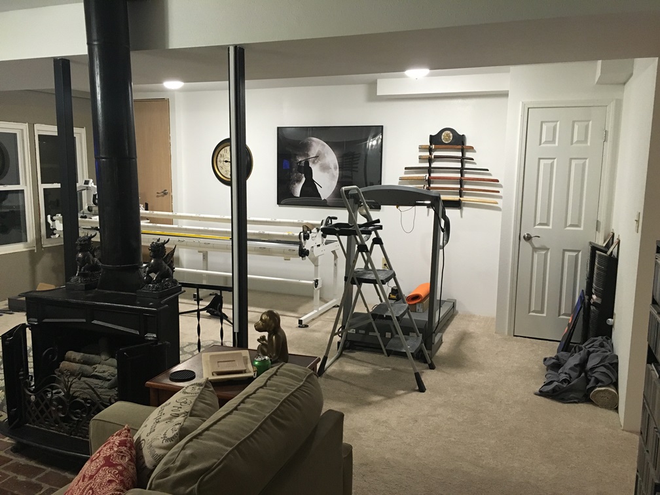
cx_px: 330
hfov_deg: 61.7
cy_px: 248
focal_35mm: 29
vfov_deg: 48.2
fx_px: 553
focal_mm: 4.15
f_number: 2.2
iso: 160
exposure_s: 1/30
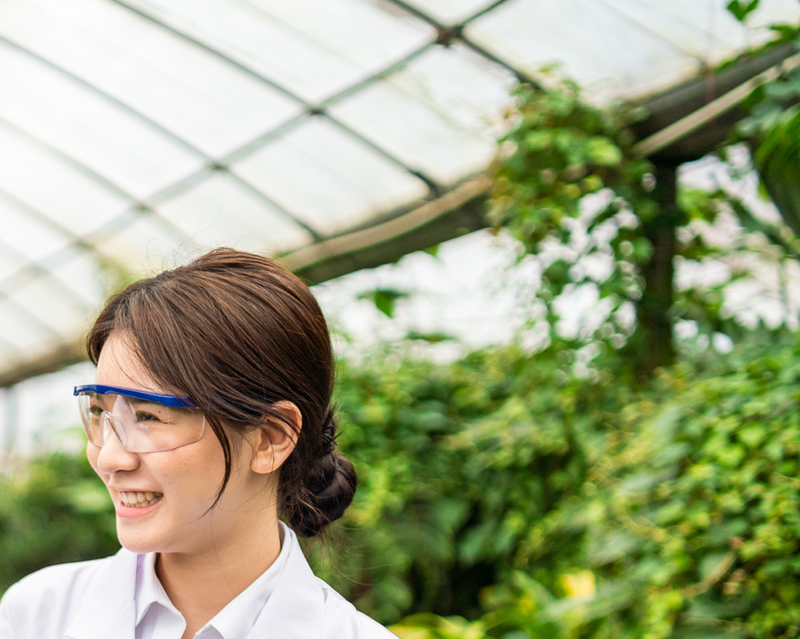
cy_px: 705
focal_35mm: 89
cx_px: -273
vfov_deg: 16.7
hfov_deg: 19.6
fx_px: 2107
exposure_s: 1/1250
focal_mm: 35
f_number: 1.4
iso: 160
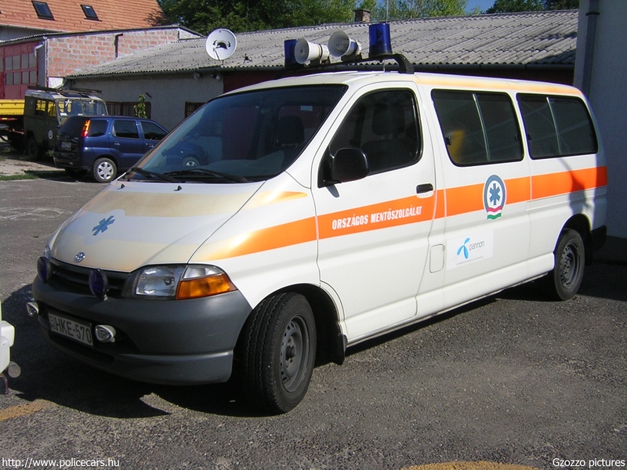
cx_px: 314
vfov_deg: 39.7
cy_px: 235
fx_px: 652
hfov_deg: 51.4
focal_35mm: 36
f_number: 5.2
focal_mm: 4.7
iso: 100
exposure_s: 1/568
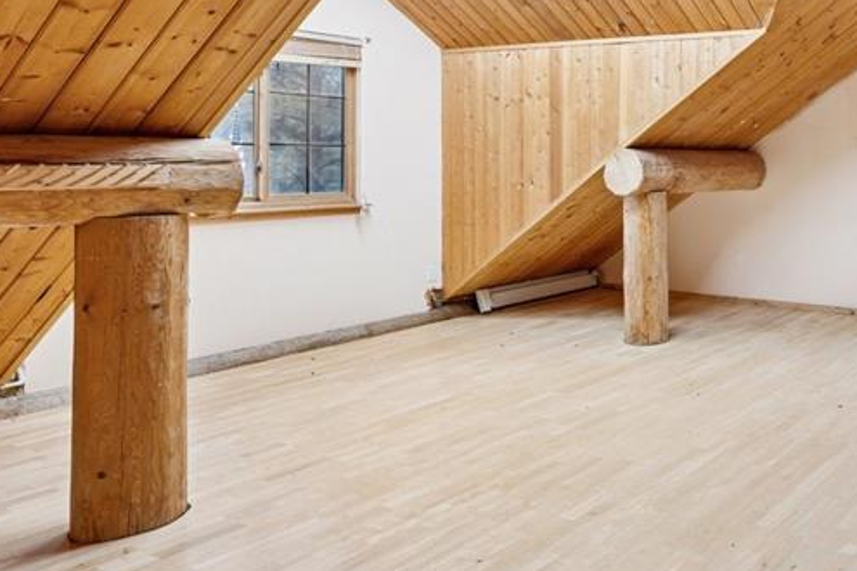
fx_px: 738
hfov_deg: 50.1
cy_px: 159
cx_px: 838
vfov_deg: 41.4
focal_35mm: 31
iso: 800
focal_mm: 15
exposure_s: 1/2.5
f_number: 11
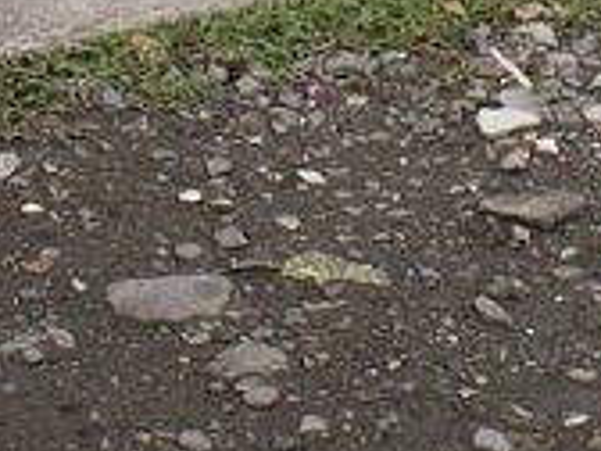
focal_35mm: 222
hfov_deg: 8.9
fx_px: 3854
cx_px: 449
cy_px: -605
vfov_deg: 6.4
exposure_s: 1/372
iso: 100
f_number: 4.5
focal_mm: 6
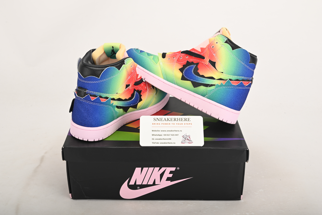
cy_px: 108
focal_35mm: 46
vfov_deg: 29.3
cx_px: 161
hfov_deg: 42.7
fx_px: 412
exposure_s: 1/200
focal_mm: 46
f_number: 11
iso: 100
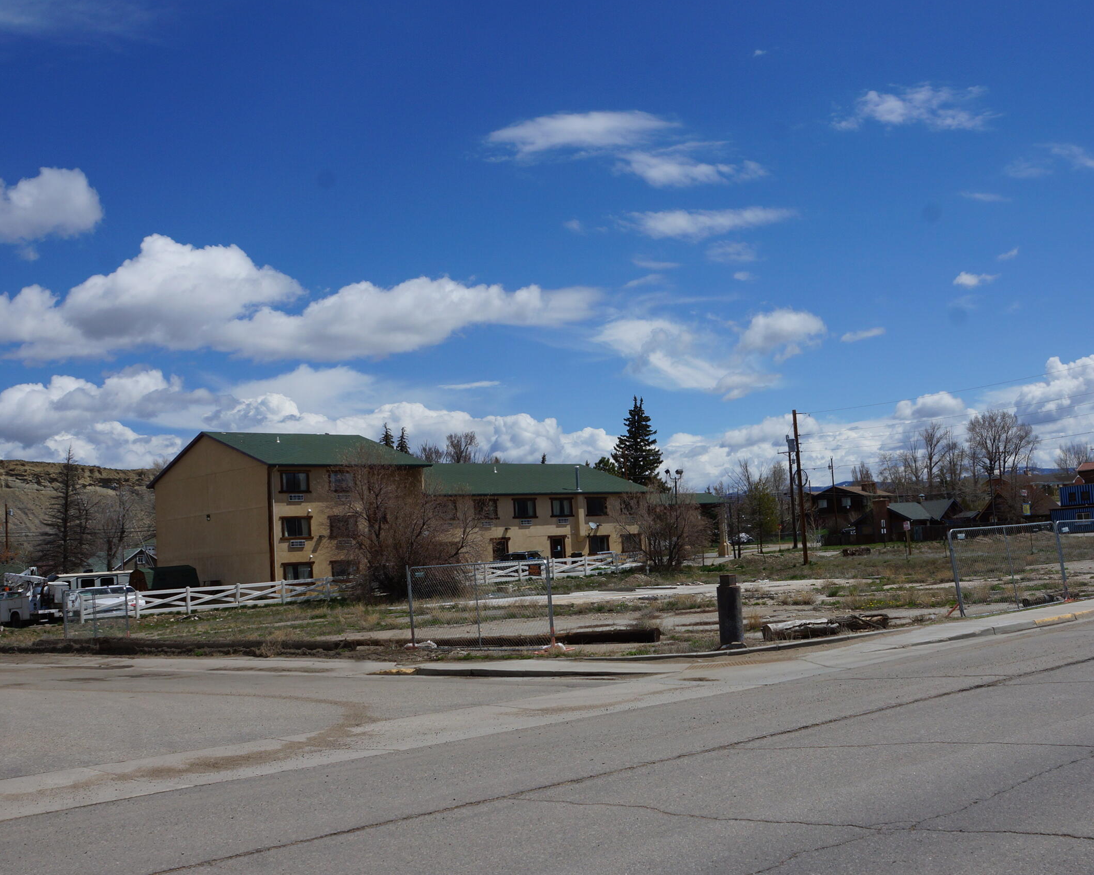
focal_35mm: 40
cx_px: 627
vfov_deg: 37.3
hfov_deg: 45.7
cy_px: 405
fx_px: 1295
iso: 100
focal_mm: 20
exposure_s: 1/400
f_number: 13
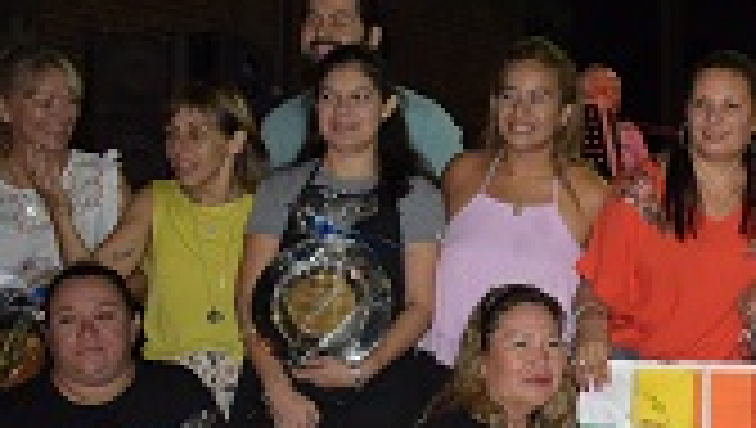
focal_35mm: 98
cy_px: 306
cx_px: 866
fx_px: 1971
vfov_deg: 12.4
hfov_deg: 20.5
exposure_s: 1/125
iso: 1600
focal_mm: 27
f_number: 4
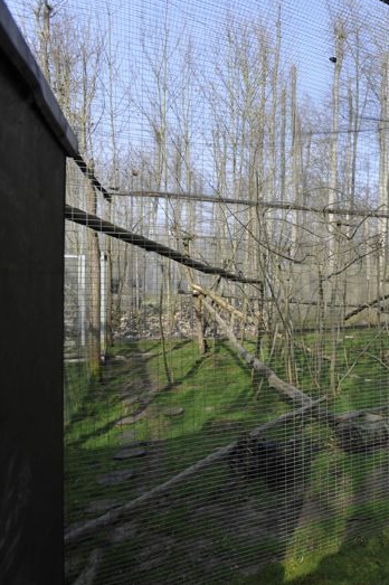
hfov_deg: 39.6
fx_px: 422
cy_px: 289
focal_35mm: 26
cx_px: 436
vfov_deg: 69.4
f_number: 8
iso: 200
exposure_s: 1/250
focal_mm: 17
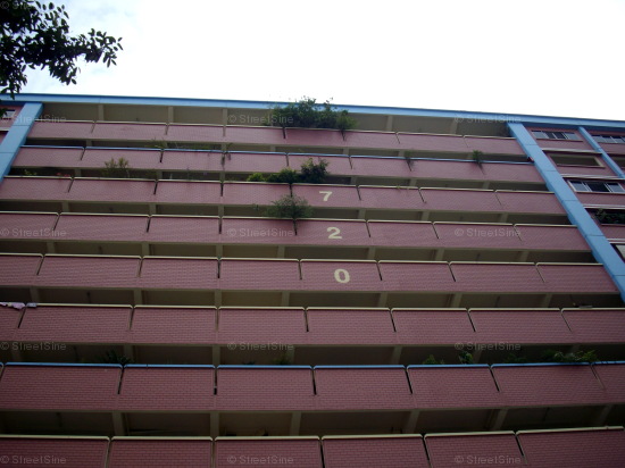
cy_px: 234
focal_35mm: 37
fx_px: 668
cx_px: 312
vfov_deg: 38.6
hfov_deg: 50.2
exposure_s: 1/160
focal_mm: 6.2
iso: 80
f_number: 5.6
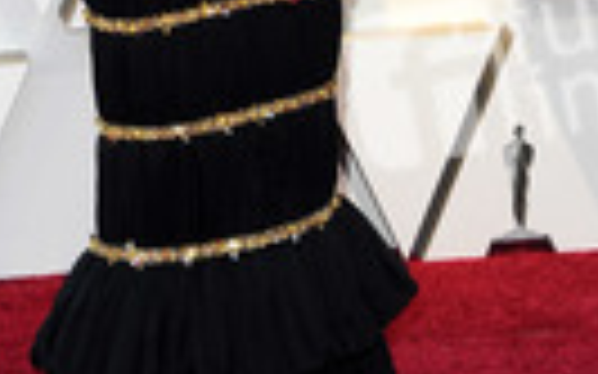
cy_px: -162
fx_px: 3095
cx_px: 169
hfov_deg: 11.0
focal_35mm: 190
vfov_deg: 6.8
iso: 800
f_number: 7.1
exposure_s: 1/250
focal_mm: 62
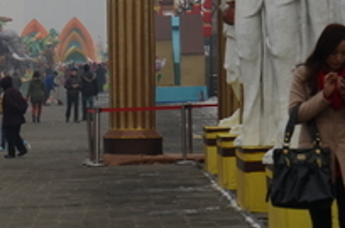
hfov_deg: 7.8
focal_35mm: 258
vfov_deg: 5.3
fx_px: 2466
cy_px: -40
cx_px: -254
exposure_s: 1/160
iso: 100
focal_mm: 45
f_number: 6.3
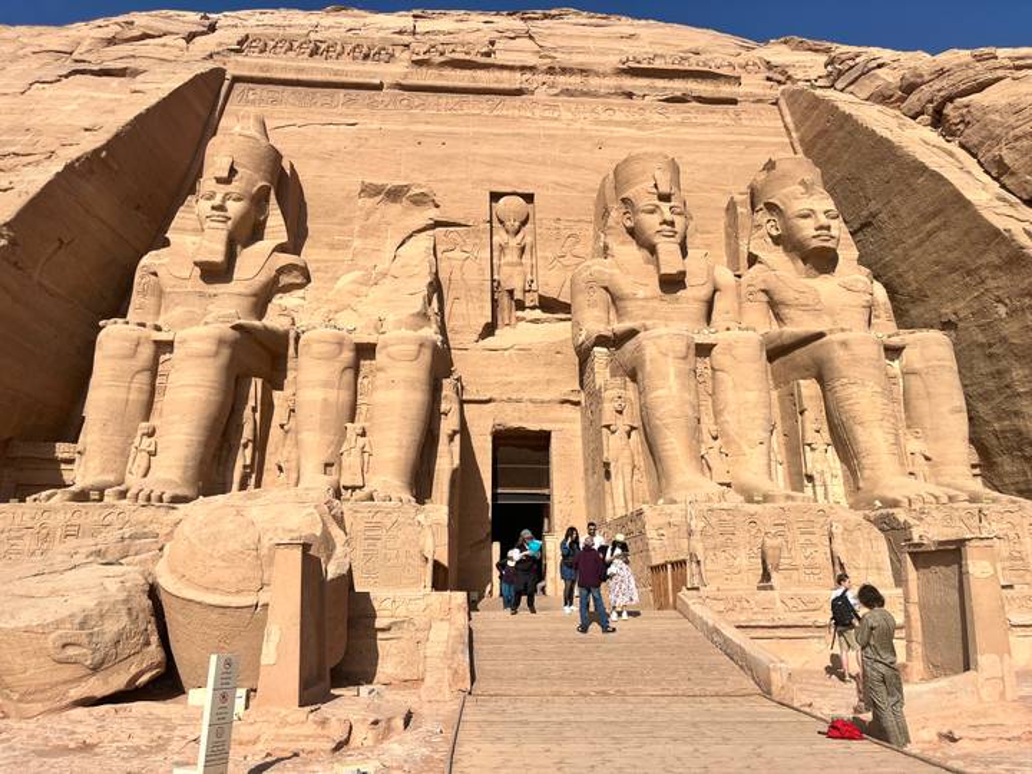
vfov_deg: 53.1
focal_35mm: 26
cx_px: 516
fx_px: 775
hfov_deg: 67.3
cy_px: 387
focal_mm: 5.1
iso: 50
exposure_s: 1/7353
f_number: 1.6
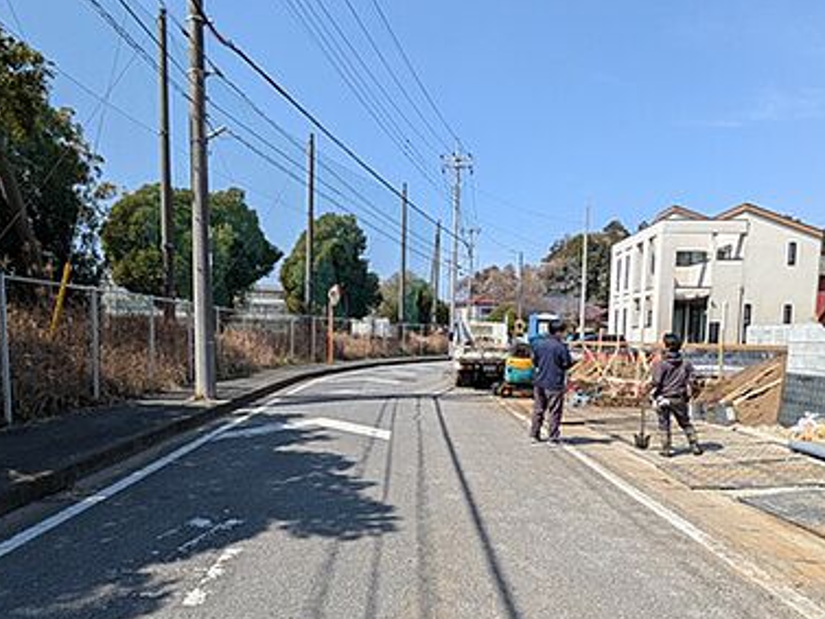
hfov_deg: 73.9
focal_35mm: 23
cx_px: 405
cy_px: 384
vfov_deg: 58.2
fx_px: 548
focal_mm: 1.83
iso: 48
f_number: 2.2
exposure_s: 1/1284
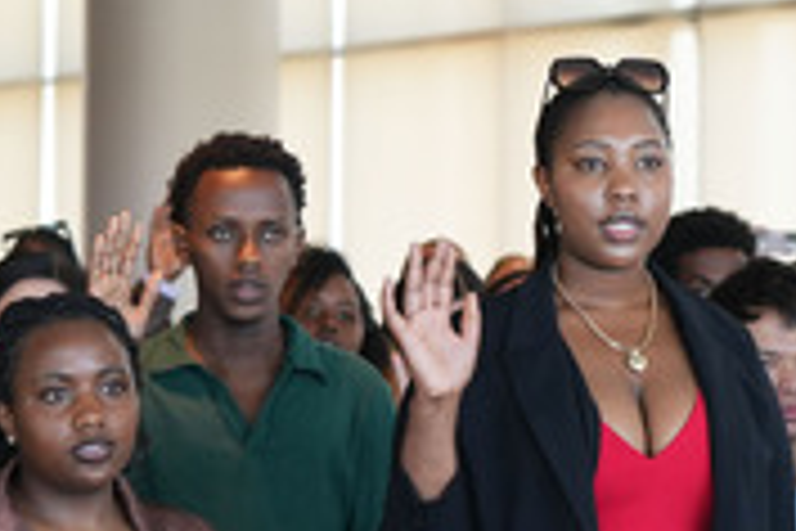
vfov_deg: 6.1
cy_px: 594
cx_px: 657
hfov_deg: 9.1
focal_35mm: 225
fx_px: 4975
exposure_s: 1/160
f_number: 4
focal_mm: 70
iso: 800
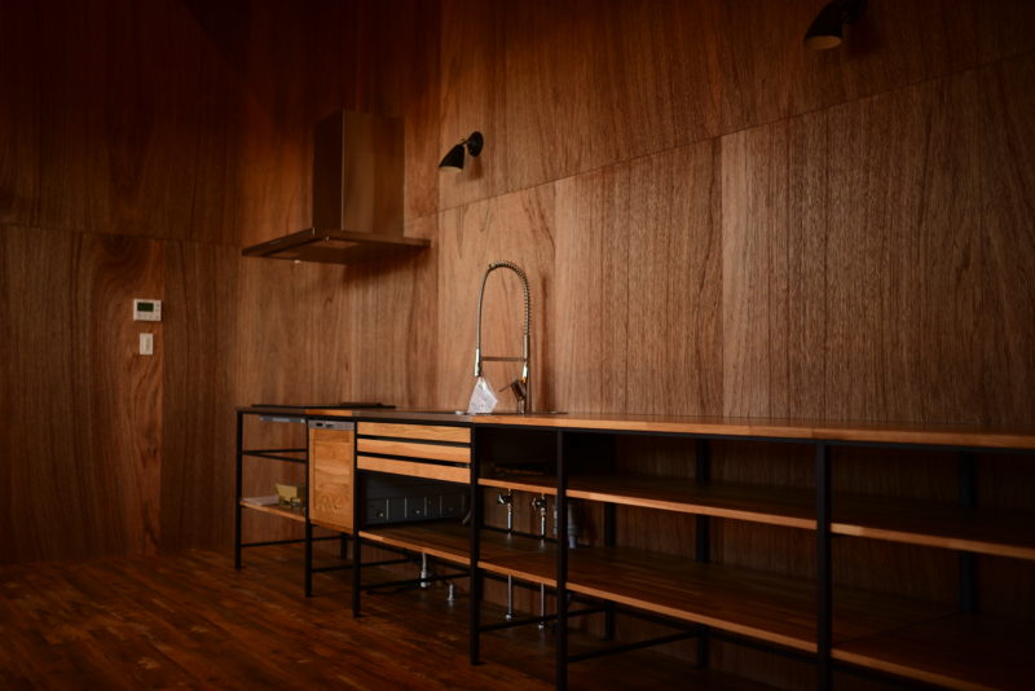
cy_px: 346
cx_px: 518
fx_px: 1007
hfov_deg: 54.4
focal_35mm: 35
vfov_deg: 37.9
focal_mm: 35
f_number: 1.4
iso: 320
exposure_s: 1/400
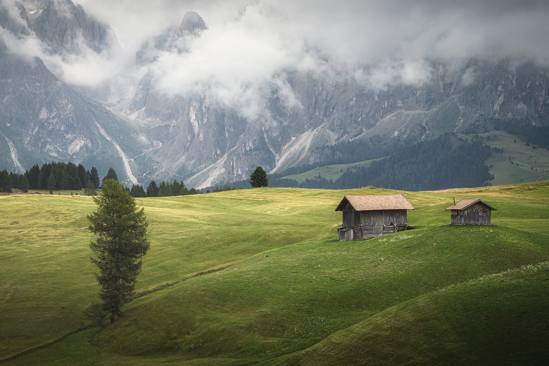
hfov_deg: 24.6
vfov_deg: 16.6
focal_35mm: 82
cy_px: 183
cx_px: 274
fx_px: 1258
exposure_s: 1/60
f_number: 5.6
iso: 100
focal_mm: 55
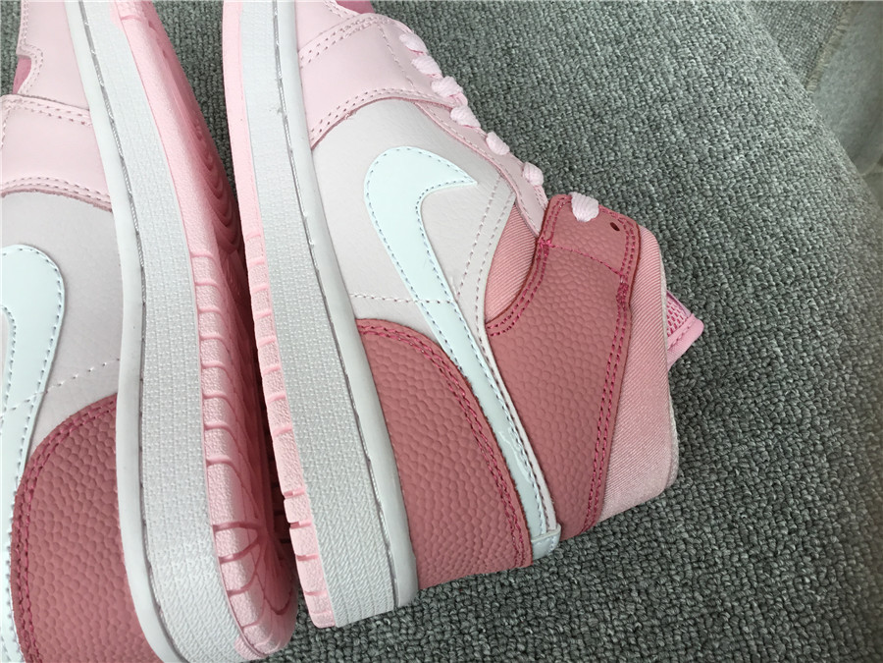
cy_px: 332
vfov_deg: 45.4
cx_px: 442
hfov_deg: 58.4
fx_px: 791
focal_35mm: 31
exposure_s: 1/100
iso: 32
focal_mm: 3.3
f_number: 2.4
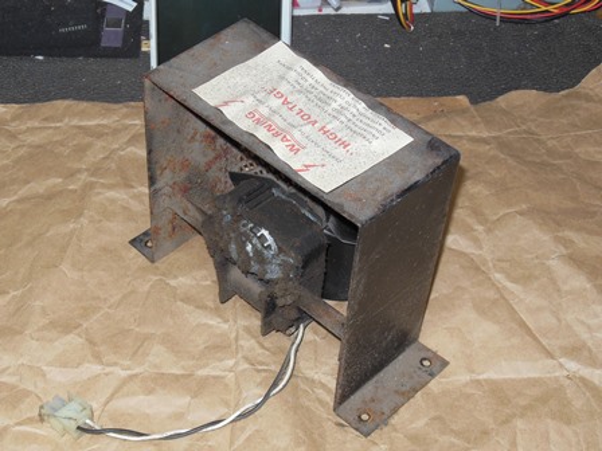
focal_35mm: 50
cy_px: 226
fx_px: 870
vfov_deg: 29.1
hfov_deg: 38.2
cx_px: 301
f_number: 4
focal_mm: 8.9
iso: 200
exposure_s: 1/60
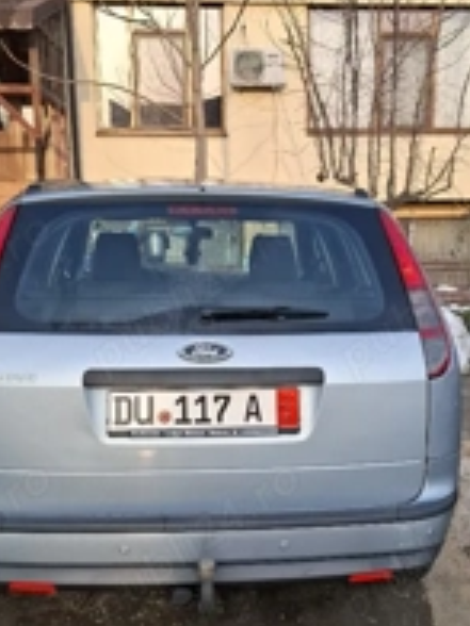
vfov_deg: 40.4
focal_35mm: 47
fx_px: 851
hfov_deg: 30.9
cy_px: 332
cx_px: 259
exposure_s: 1/667
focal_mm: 5.54
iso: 50
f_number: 1.8
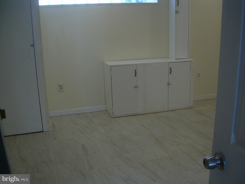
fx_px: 269
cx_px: 122
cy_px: 92
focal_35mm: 38
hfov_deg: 49.0
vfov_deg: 37.7
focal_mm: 6.3
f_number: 2.8
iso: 50
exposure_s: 1/46.2
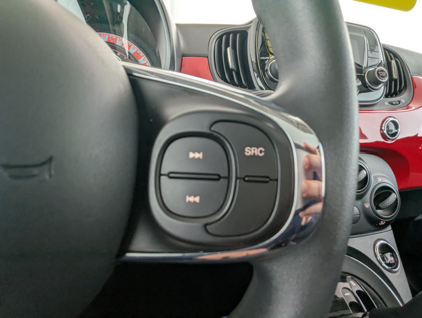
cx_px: 211
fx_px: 195
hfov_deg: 94.4
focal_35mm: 16
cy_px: 159
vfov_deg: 78.2
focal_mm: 2.35
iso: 134
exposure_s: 1/60.1
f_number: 2.2
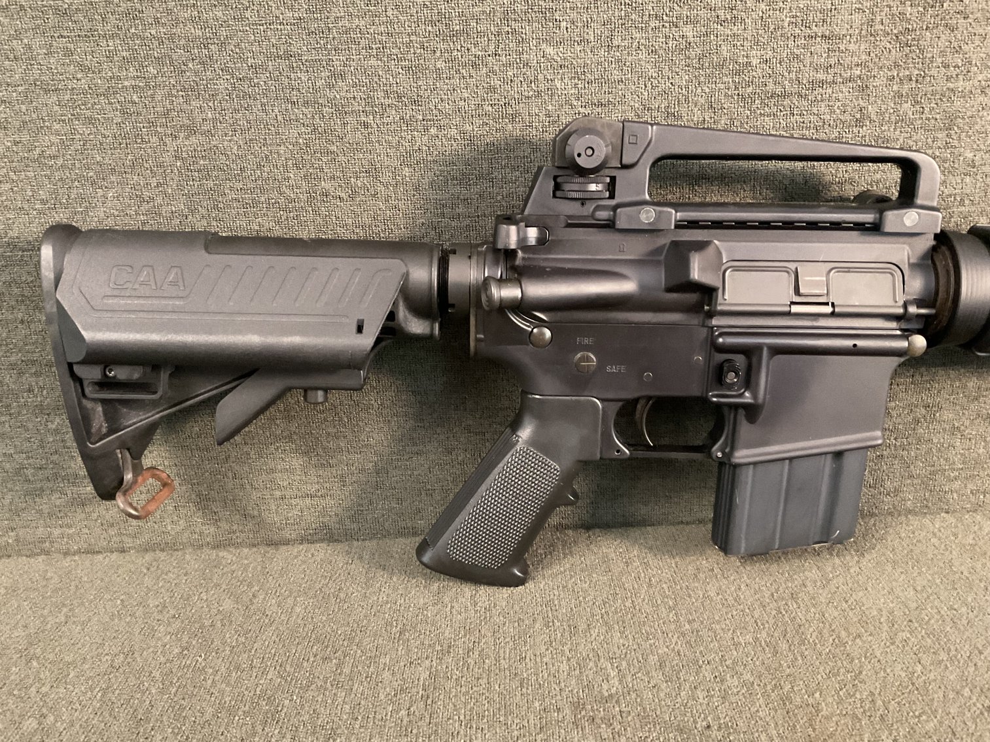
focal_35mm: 29
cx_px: 495
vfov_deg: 48.2
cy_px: 371
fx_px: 829
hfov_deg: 61.7
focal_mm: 3
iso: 500
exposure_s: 1/24
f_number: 1.8
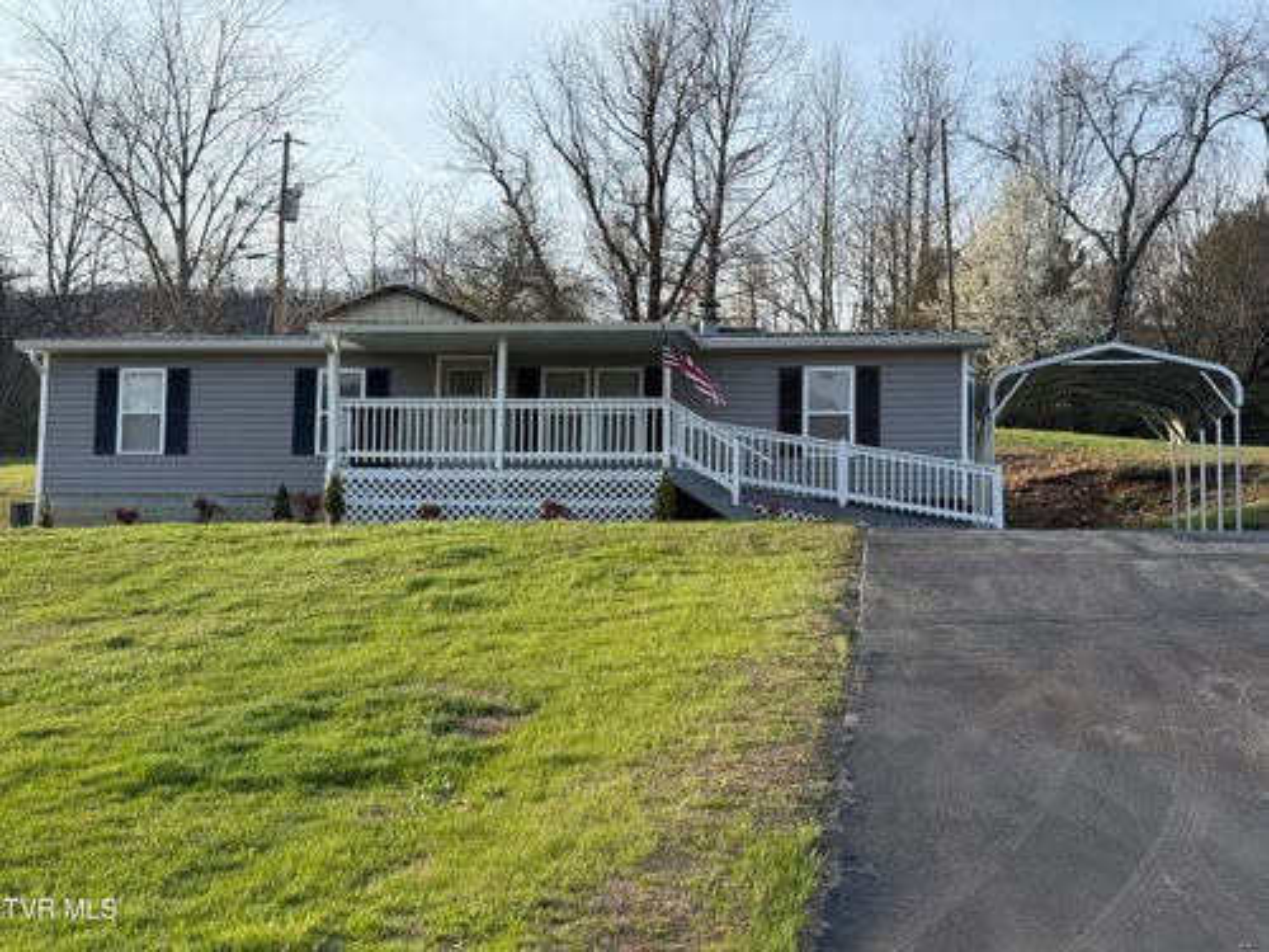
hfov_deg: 39.7
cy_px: 476
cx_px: 634
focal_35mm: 48
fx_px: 1760
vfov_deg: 30.3
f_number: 1.78
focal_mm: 6.76
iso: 100
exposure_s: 1/2577
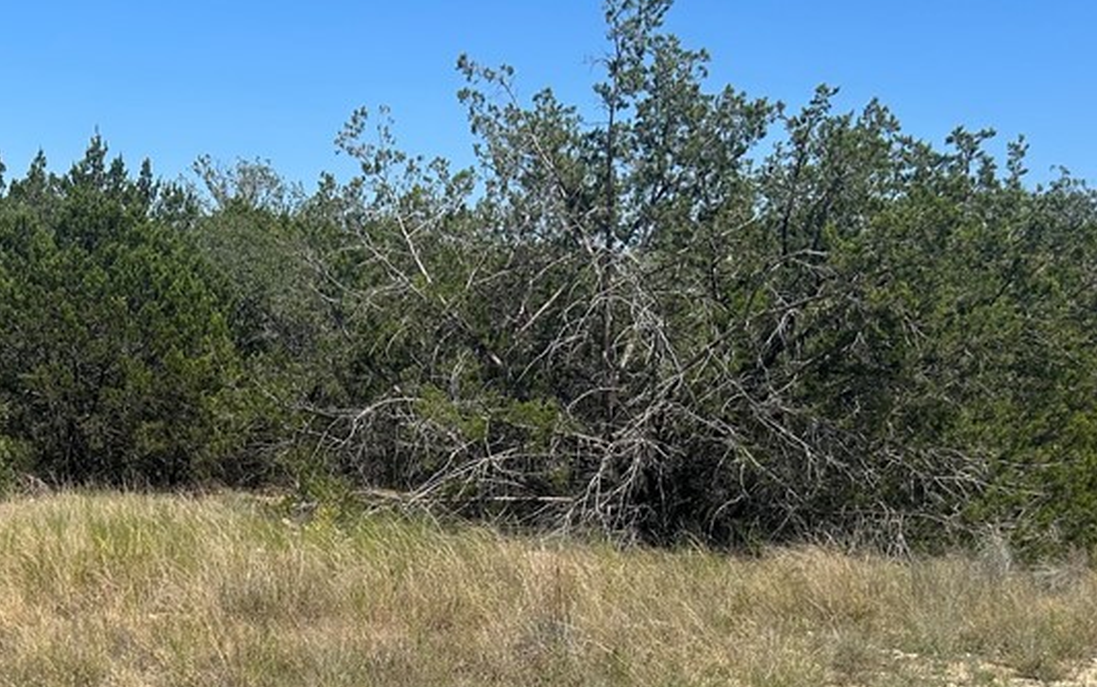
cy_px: 627
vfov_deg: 23.7
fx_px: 1585
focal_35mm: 53
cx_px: 276
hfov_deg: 37.3
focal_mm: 5.7
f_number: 1.5
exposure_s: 1/4630
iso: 50
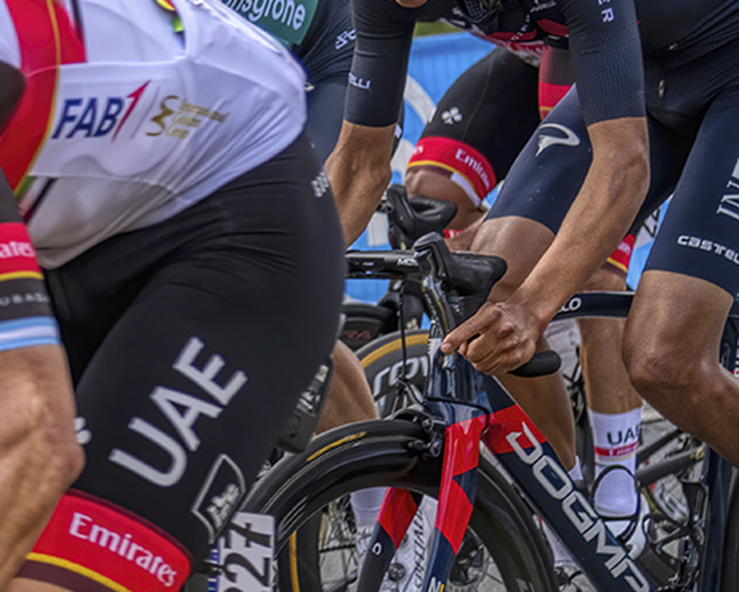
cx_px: -321
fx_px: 4397
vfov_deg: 7.7
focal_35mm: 201
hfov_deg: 9.4
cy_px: 381
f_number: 4
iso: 500
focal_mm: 52
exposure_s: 1/2500
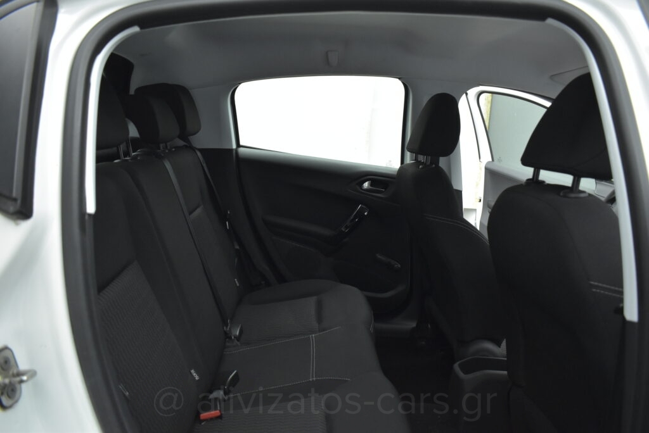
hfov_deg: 67.4
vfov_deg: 48.0
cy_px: 216
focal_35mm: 27
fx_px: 487
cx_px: 324
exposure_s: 1/80
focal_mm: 18
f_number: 3.5
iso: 1600
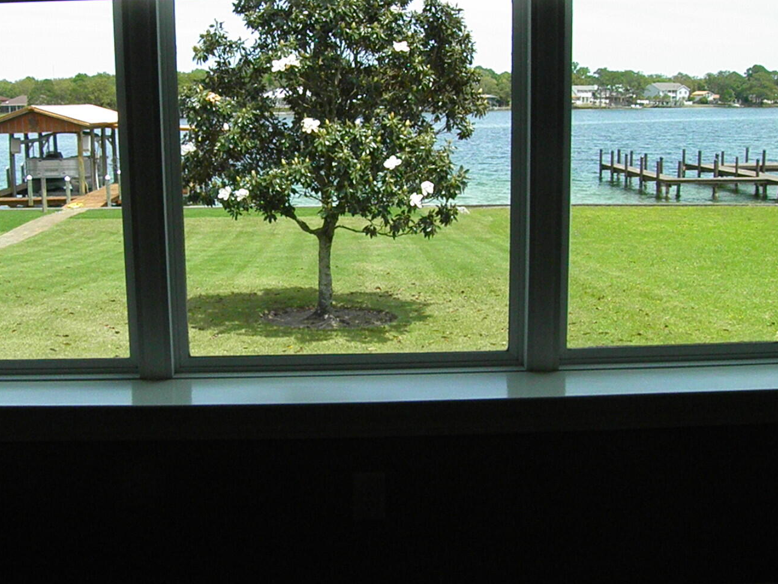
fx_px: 832
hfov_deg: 50.0
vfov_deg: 38.5
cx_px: 343
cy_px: 239
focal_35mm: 37
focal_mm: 5.5
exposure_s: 1/1250
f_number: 5.3
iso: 500
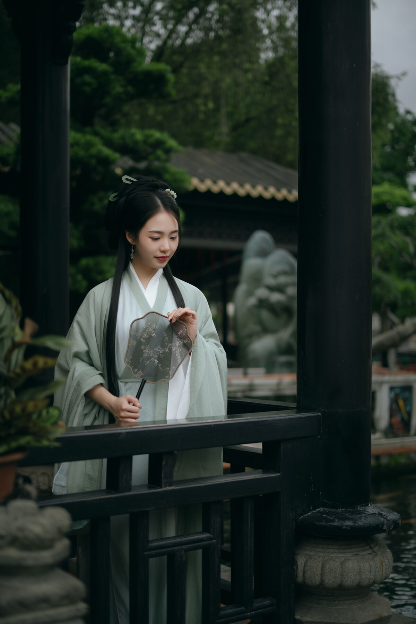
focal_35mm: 50
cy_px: 312
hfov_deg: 27.0
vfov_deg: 39.6
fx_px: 866
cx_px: 208
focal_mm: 50
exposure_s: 1/125
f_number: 1.8
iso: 100
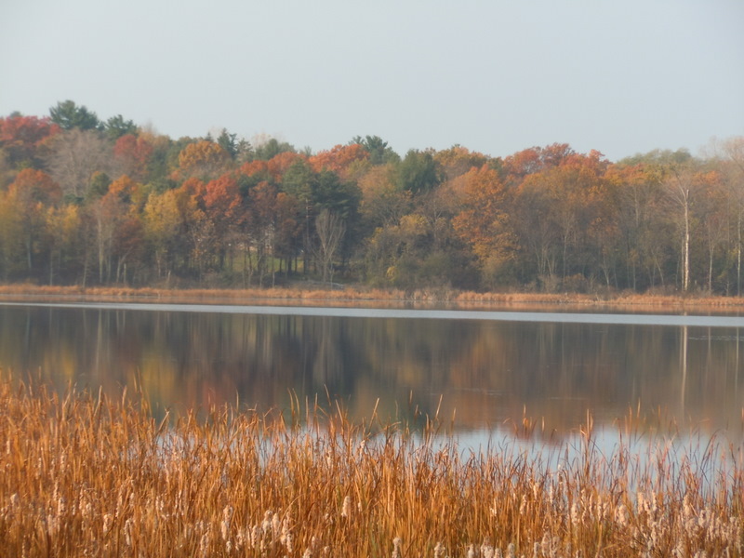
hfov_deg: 11.9
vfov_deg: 8.9
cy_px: 279
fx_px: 3568
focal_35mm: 166
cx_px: 372
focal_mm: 29.8
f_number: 5.5
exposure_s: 1/160
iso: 125
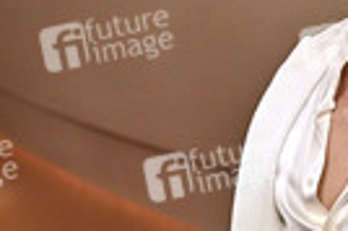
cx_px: 401
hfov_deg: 6.0
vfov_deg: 4.0
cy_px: 106
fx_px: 3292
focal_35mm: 341
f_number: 5.6
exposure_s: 1/320
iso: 2500
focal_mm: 101
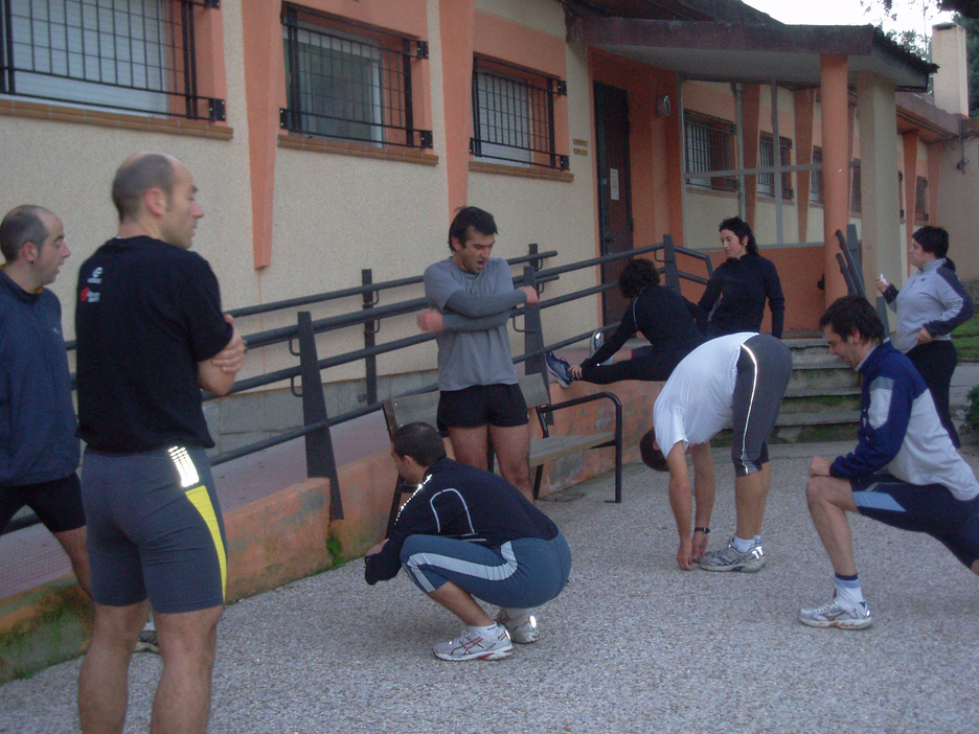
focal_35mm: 51
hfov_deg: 37.5
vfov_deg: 28.6
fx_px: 1442
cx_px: 490
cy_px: 367
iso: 250
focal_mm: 8.46
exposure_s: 1/50
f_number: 4.1
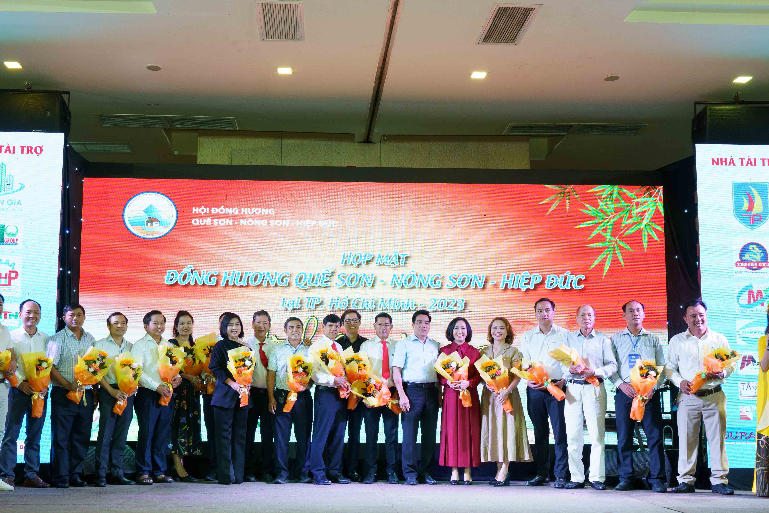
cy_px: 316
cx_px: 343
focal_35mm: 40
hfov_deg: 48.4
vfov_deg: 33.3
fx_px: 854
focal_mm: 31
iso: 2000
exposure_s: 1/160
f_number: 6.3
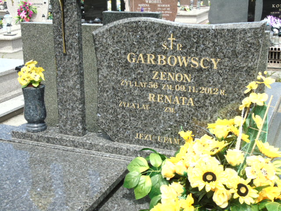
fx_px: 438
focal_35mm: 54
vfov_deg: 27.0
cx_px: 140
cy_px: 106
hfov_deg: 35.5
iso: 80
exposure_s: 1/500
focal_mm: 9.6
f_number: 4.3
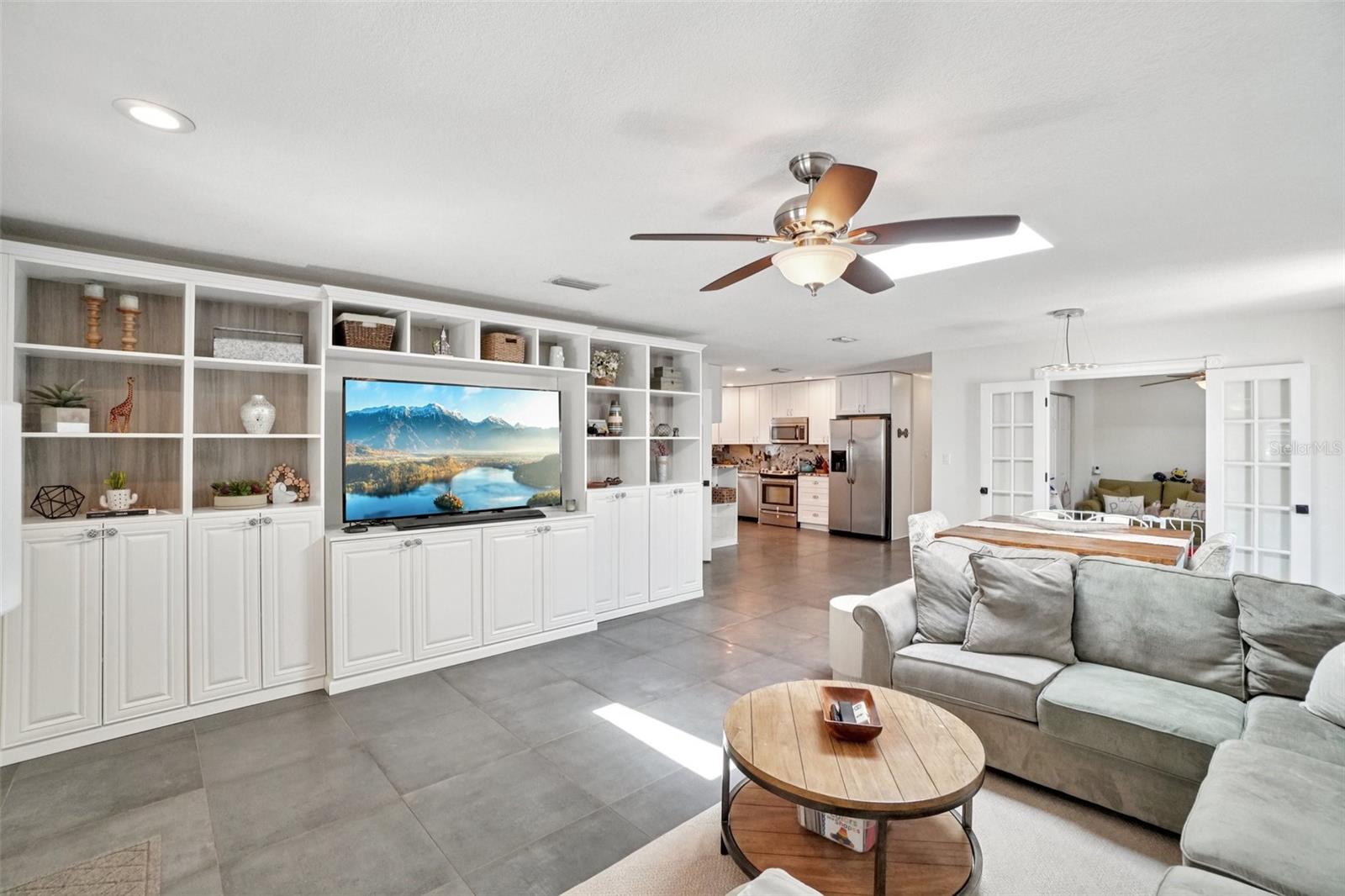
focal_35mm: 15
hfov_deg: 100.4
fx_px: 560
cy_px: 448
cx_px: 672
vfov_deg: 77.3
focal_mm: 10
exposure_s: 1/30
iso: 800
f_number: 8
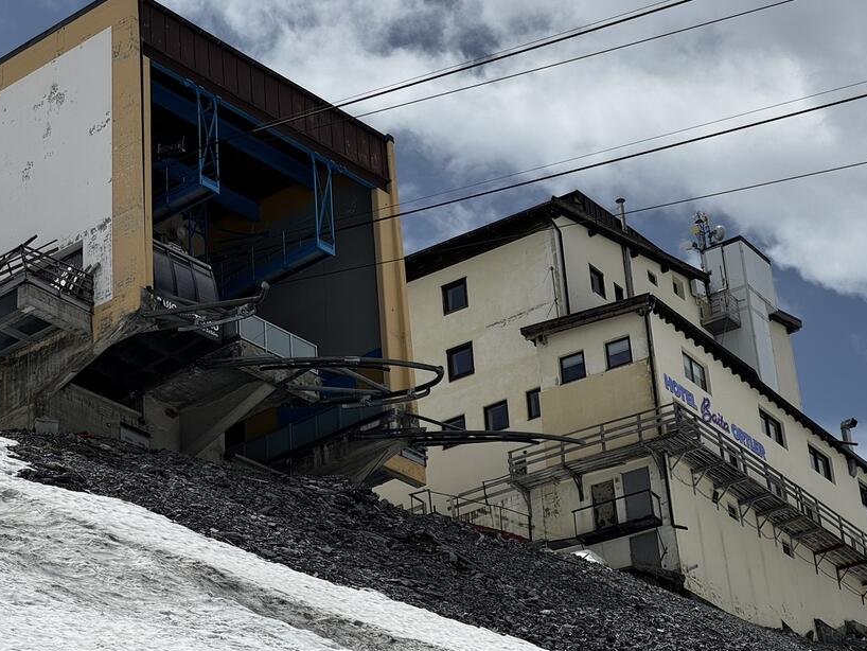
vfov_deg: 15.3
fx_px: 2430
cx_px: 352
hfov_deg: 20.2
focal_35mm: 97
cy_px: 308
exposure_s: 1/2660
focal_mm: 9
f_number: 2.8
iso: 20
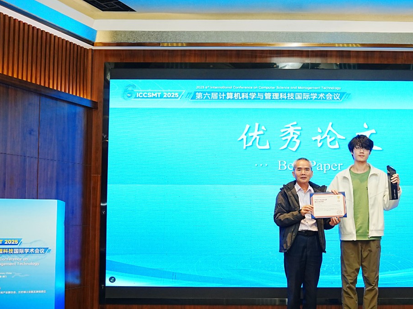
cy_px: 188
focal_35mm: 46
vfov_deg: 31.4
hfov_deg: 40.4
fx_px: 549
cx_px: 296
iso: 1000
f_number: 3.5
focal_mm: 27
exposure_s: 1/200
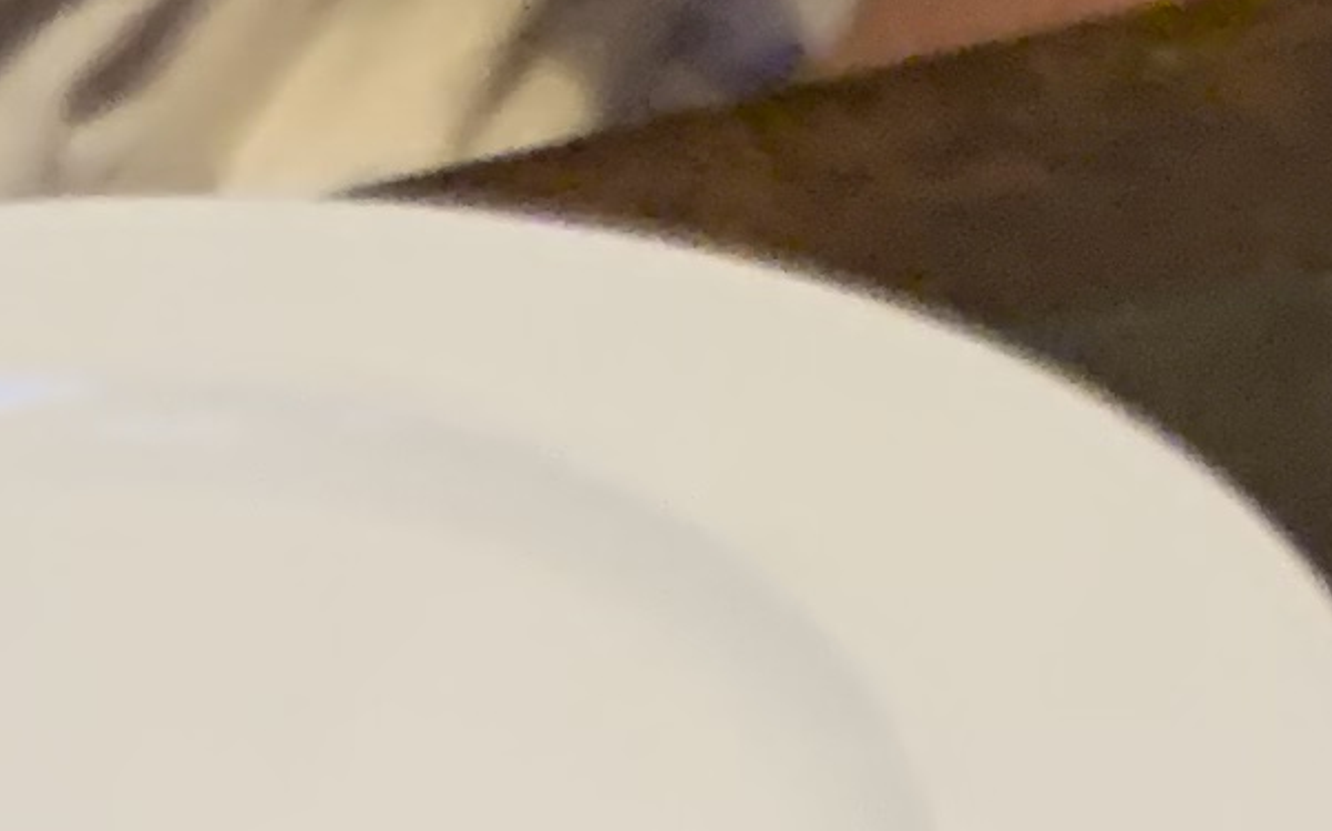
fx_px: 6713
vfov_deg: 5.9
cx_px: 1330
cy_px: 3424
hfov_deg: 11.2
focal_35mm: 185
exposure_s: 1/25
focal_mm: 4.25
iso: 500
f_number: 1.8
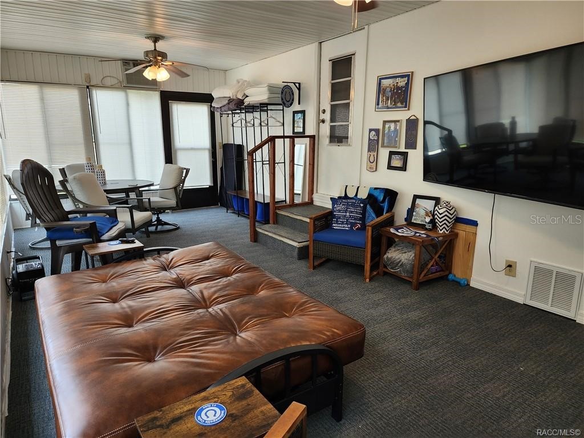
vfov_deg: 58.9
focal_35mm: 23
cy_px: 219
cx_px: 292
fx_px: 388
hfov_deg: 73.9
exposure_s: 1/120
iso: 80
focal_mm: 6.4
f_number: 1.8
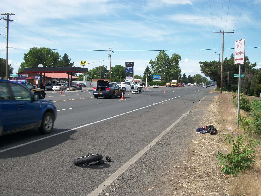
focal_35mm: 40
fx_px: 302
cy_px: 98
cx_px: 130
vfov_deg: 36.0
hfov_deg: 46.8
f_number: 9.9
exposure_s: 1/125
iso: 80
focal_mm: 7.1
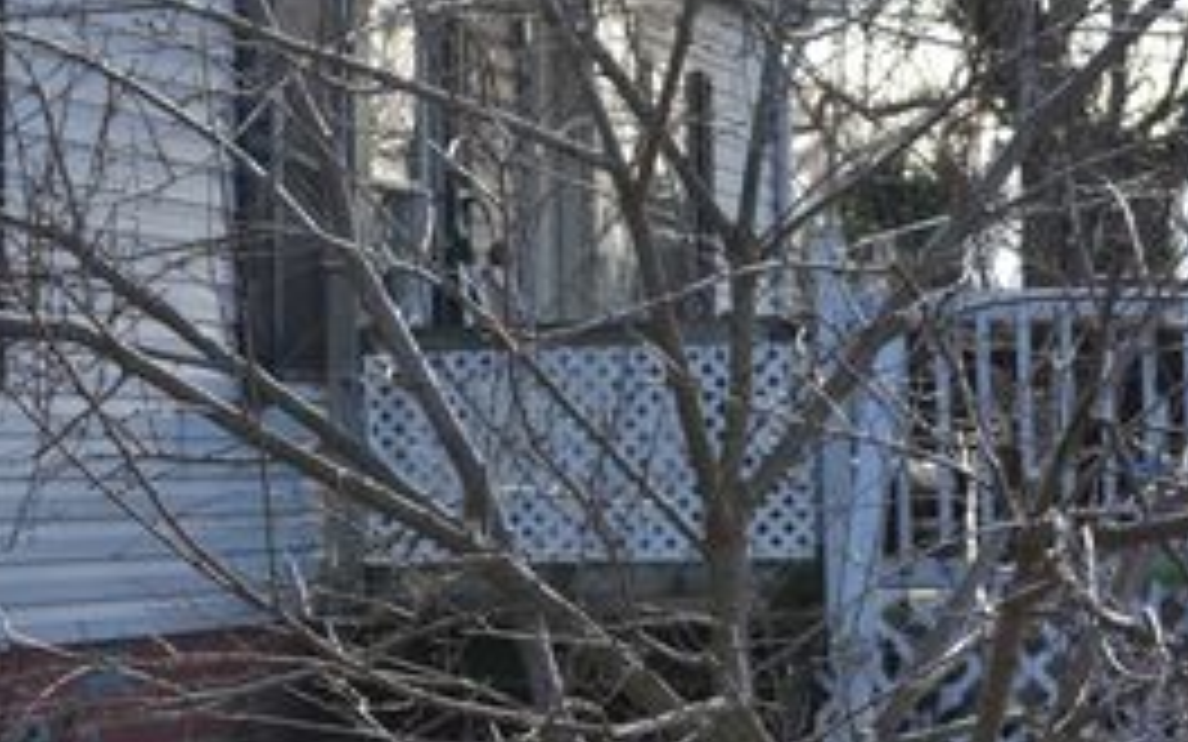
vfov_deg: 8.2
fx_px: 5147
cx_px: 292
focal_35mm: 159
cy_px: 200
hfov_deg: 13.1
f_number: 6.3
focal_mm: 55
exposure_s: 1/160
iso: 100
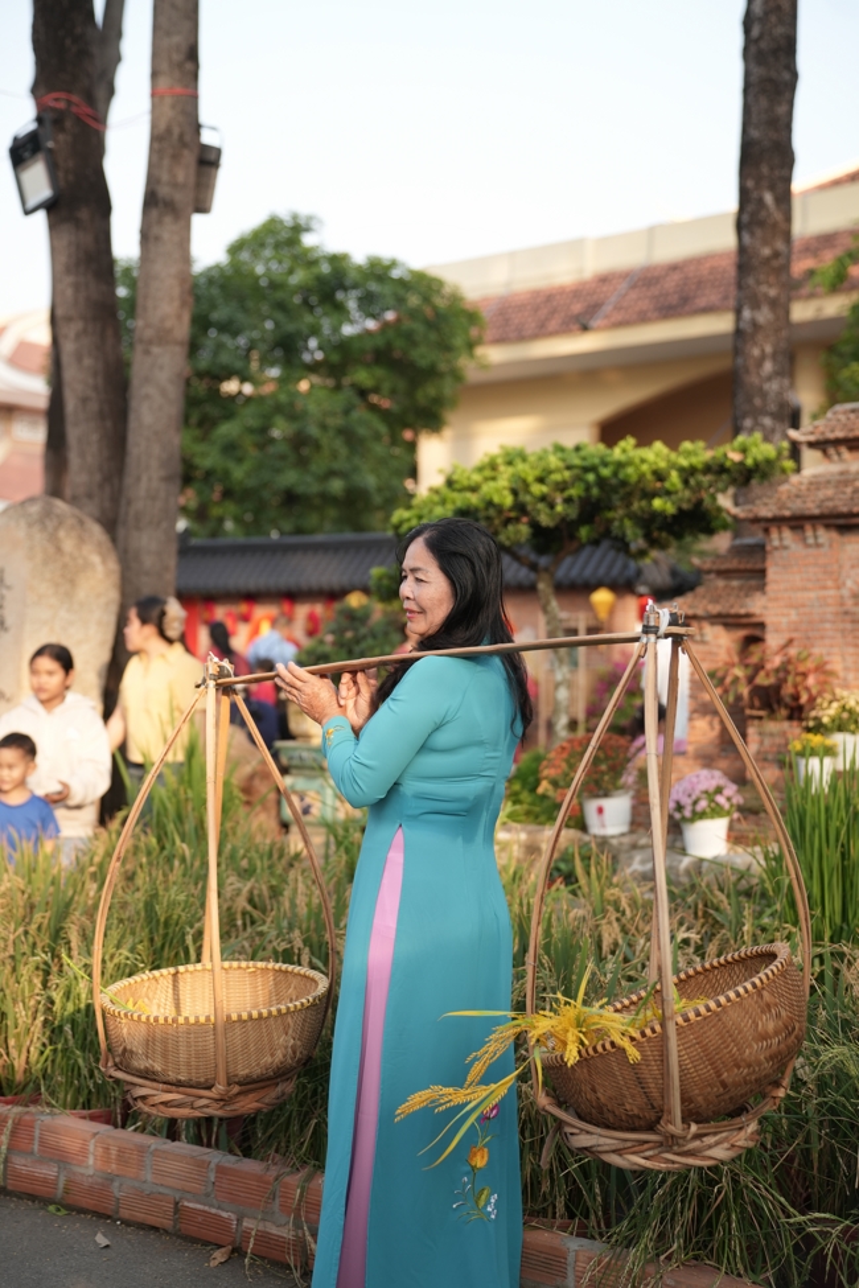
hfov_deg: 27.0
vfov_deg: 39.6
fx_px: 1789
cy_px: 644
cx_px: 430
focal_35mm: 50
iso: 320
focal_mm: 50
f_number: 2.5
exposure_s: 1/800
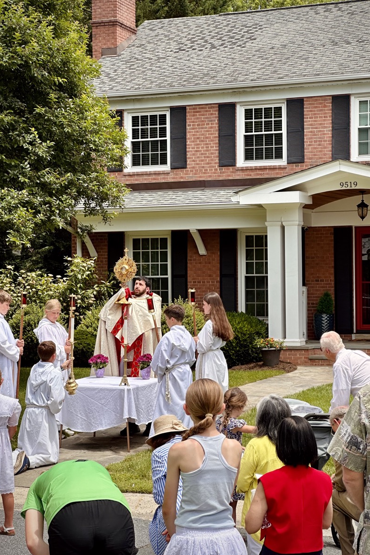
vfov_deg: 25.1
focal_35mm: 81
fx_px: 1248
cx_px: 209
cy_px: 278
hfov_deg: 16.9
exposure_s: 1/573
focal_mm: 9
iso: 32
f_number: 2.8
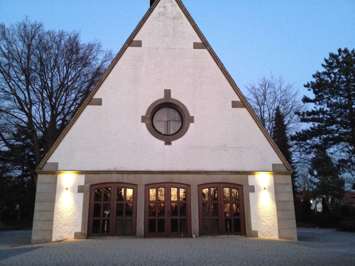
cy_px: 133
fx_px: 359
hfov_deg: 52.6
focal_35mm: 35
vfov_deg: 40.7
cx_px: 178
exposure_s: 1/15
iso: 500
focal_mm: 4.28
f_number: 2.4
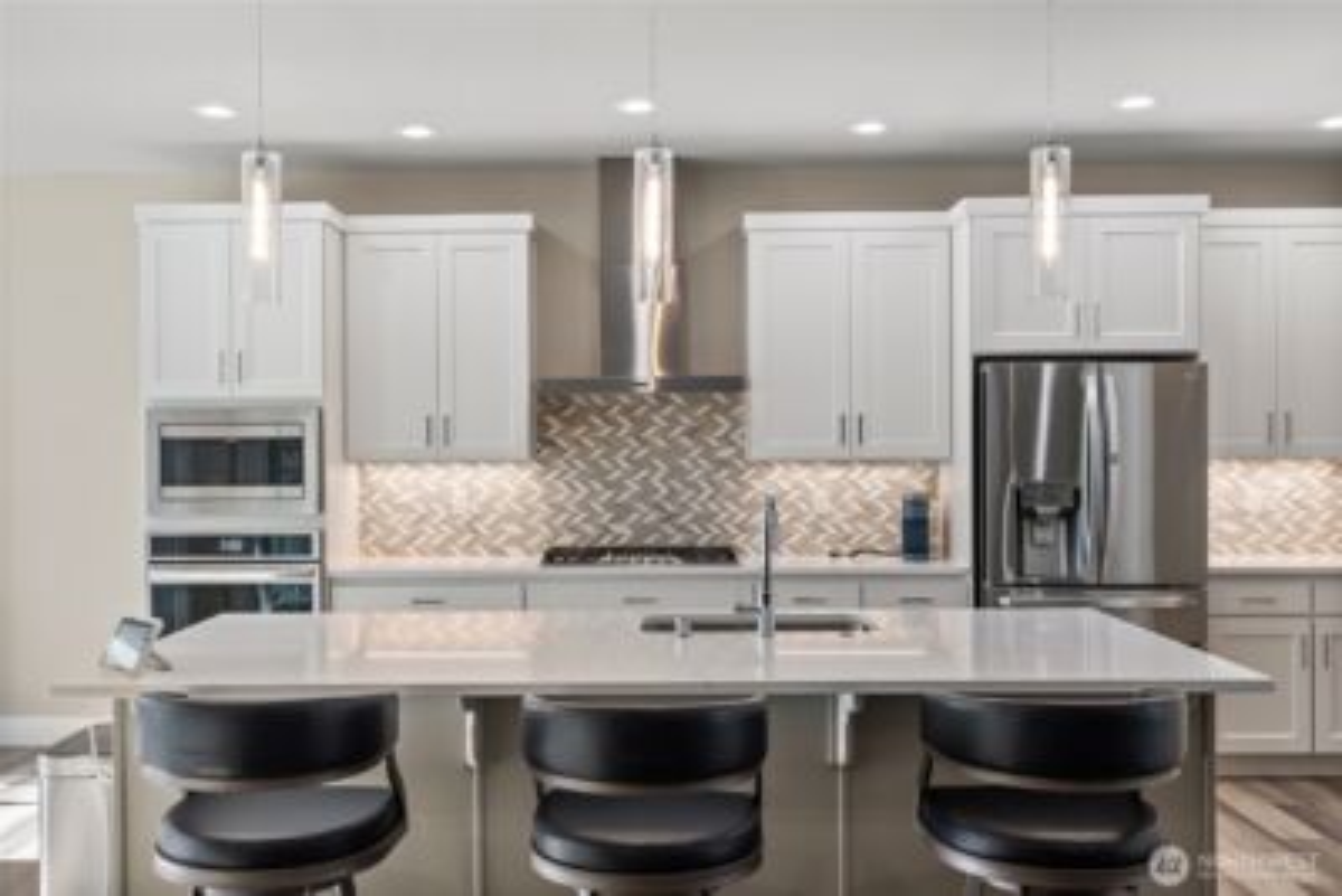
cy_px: 448
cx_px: 671
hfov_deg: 54.4
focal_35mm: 35
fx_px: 1305
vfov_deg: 37.9
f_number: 5.6
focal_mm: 35
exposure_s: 1/100
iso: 640
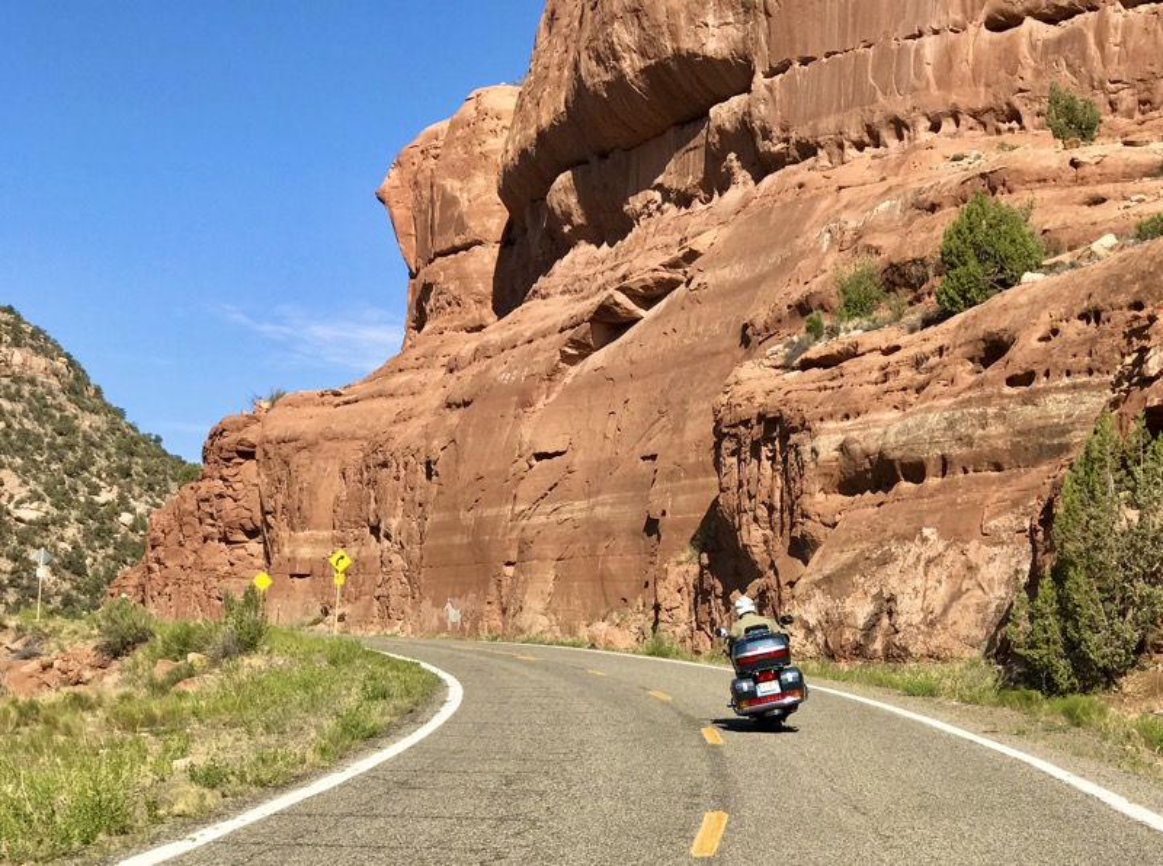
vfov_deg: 25.6
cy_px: 433
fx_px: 1910
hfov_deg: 33.9
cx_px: 582
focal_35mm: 57
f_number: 2.8
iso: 20
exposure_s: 1/948
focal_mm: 6.6
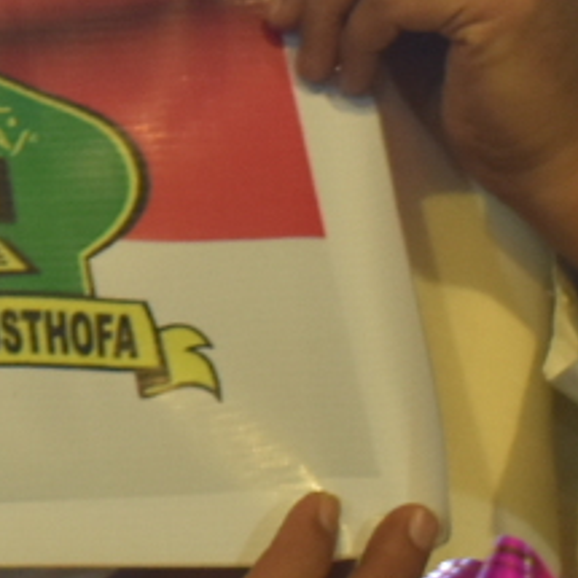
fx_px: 4538
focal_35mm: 240
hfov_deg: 6.8
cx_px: -906
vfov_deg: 7.2
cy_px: -148
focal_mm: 25
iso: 450
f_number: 4
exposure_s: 1/60
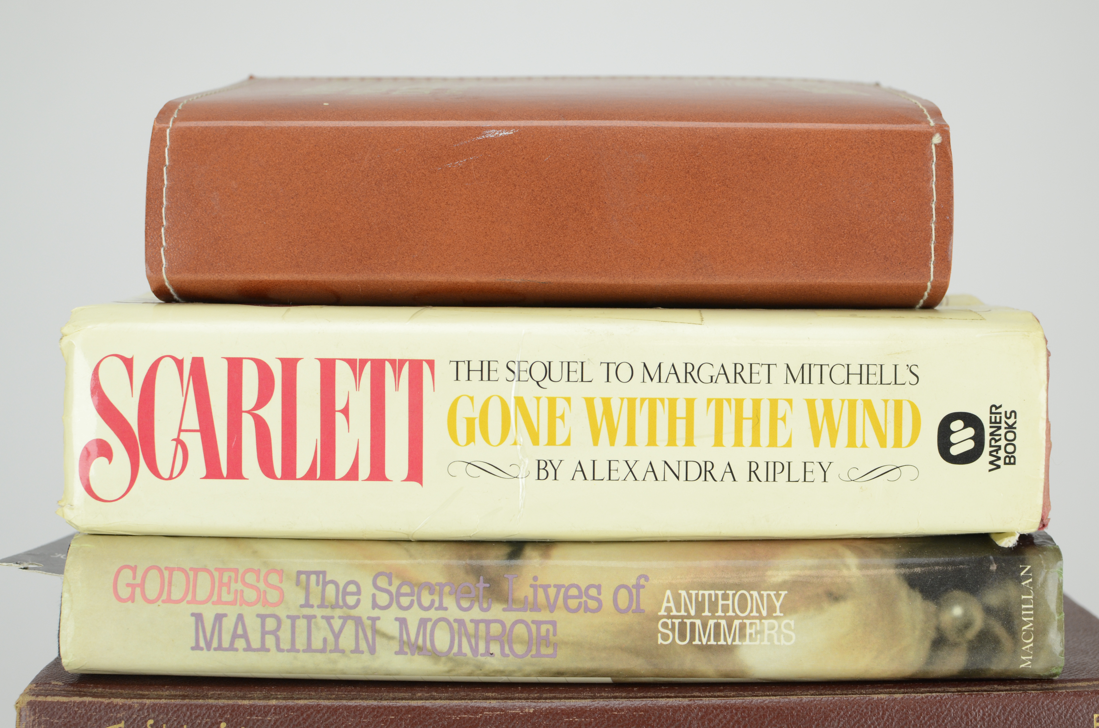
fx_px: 1599
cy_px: 364
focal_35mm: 52
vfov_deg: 25.6
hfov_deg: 37.9
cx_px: 550
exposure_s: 1/125
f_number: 5.6
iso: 500
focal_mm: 35
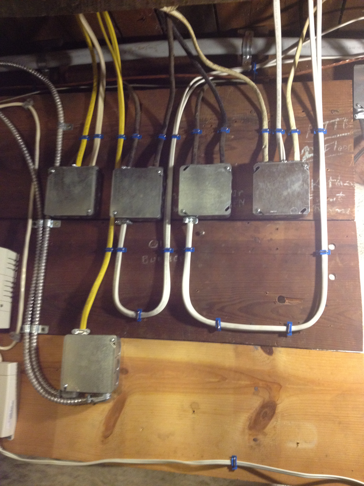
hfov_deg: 40.7
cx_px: 182
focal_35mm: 35
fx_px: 491
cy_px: 243
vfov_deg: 52.6
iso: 250
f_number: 2.4
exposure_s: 1/20
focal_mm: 4.28
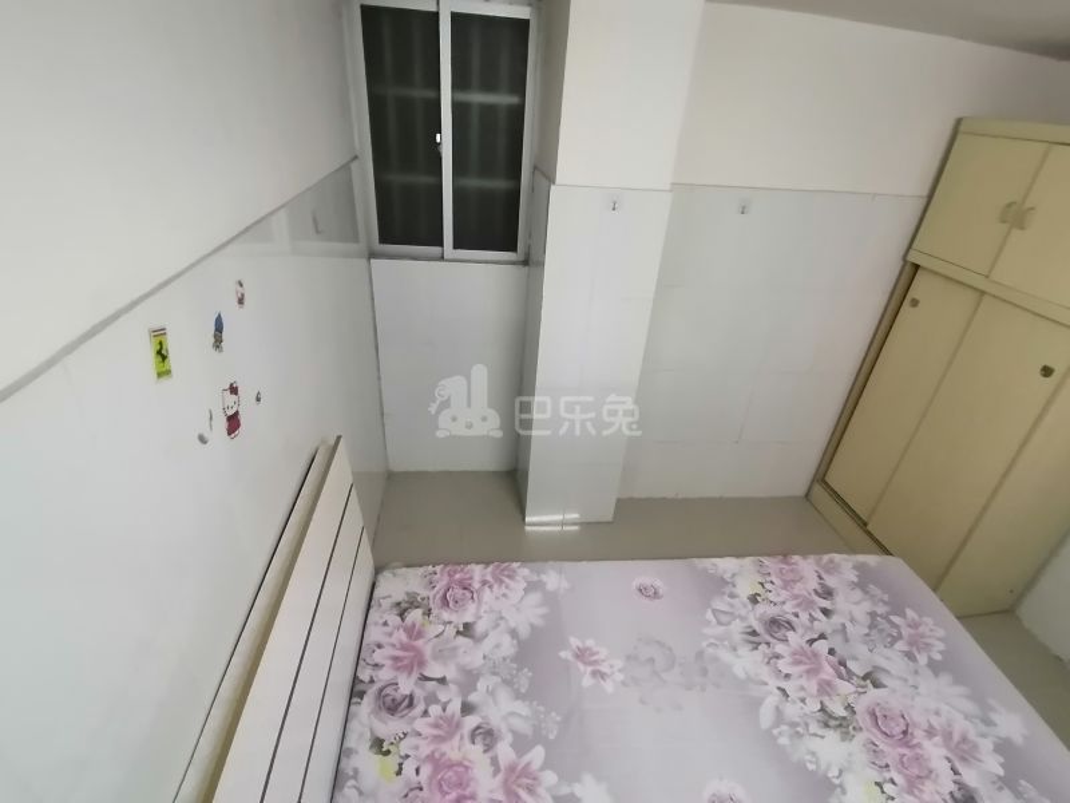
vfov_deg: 74.7
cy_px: 402
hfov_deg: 91.0
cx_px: 535
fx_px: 525
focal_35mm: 17
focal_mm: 1.78
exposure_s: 1/25
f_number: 2.4
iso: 500
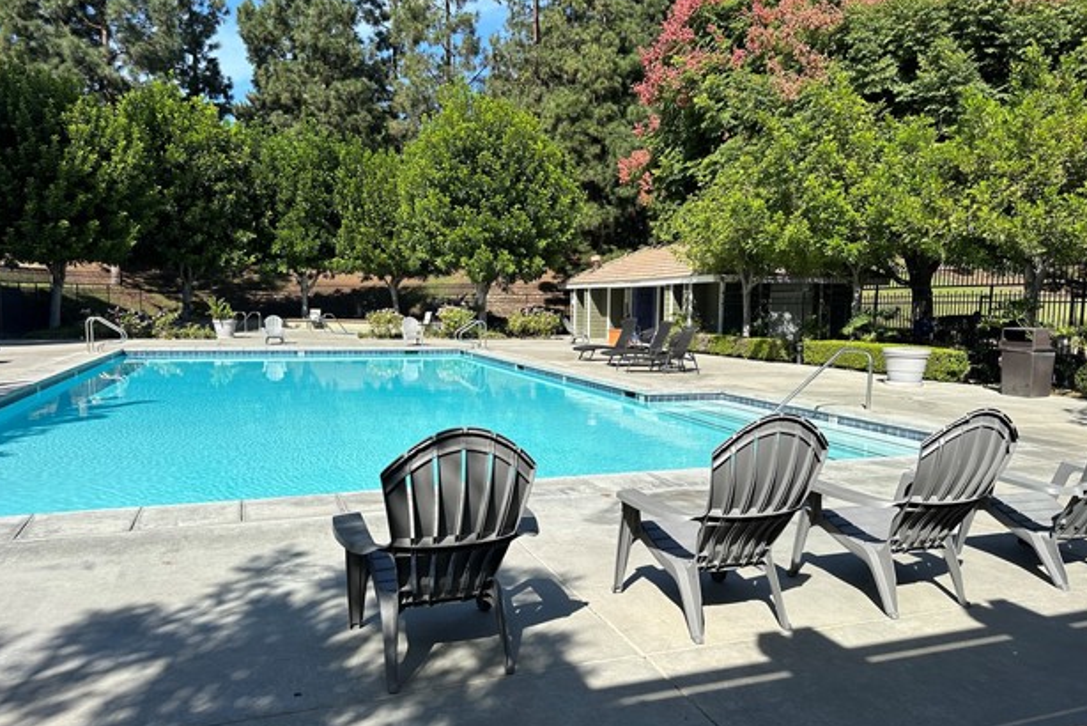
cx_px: 545
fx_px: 785
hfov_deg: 69.4
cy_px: 397
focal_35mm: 26
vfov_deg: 49.5
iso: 80
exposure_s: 1/3717
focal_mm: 6.86
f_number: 1.78
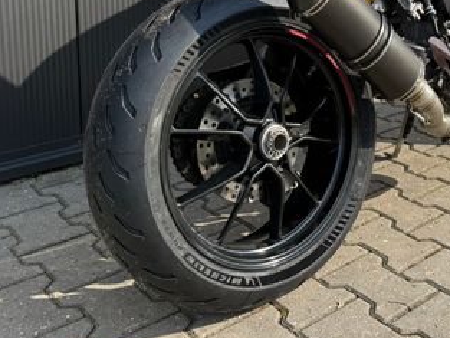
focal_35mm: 49
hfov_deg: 37.4
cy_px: 7
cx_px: 365
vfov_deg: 28.1
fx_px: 637
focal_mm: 6.76
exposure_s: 1/2000
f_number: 1.78
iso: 80
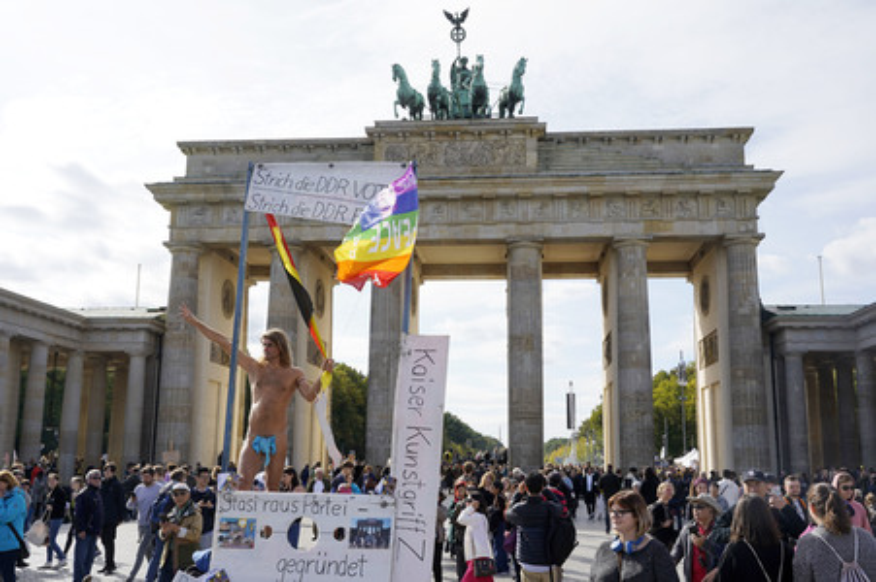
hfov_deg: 53.2
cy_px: 291
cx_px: 438
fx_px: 875
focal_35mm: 36
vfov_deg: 36.8
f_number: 9
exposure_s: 1/320
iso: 160
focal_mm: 36
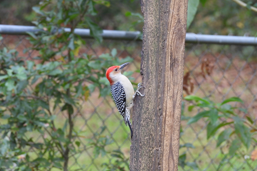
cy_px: 84
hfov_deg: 3.3
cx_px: 128
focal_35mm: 625
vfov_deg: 2.2
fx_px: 4461
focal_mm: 107
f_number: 5
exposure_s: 1/80
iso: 400
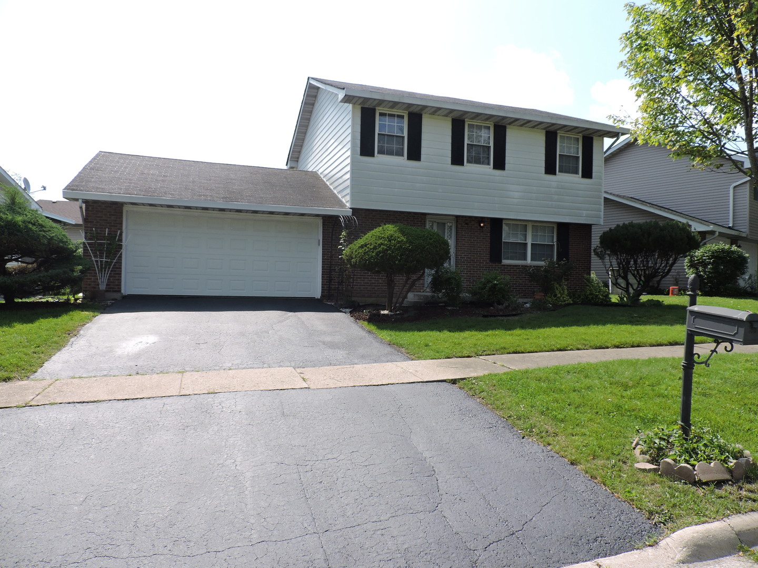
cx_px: 379
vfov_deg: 56.8
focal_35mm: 24
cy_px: 284
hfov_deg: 71.6
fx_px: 526
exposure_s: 1/1000
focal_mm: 4.3
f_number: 3
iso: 100
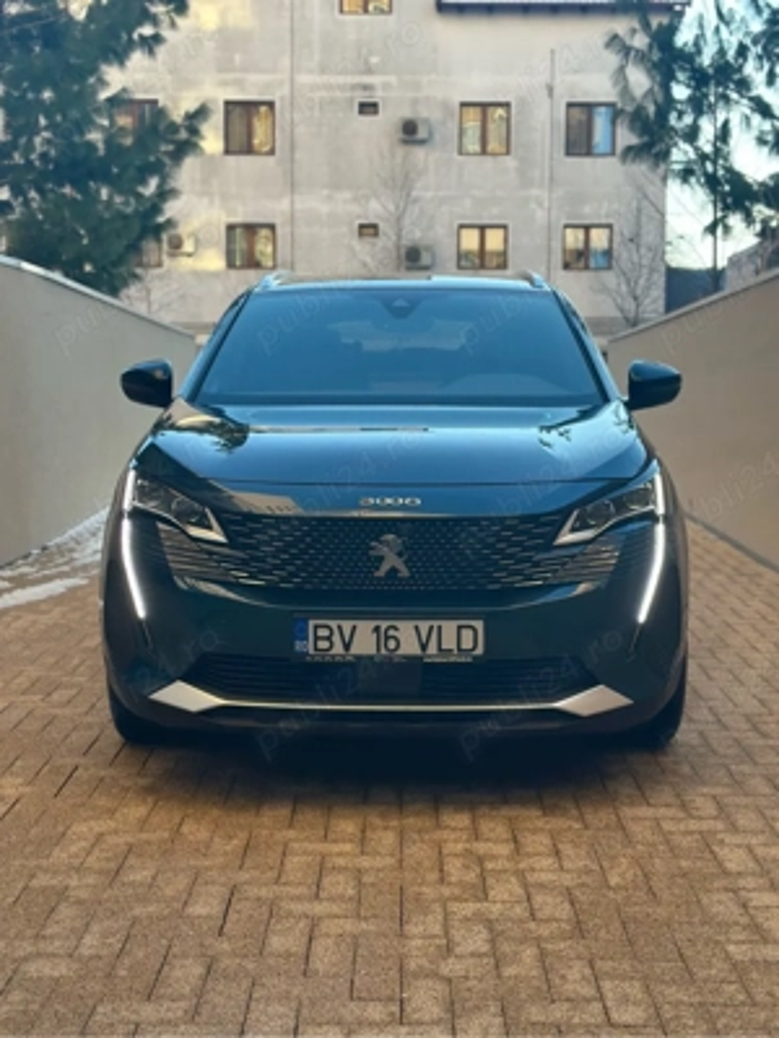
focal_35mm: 48
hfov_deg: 30.3
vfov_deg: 39.7
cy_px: 519
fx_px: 1440
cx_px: 390
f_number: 1.78
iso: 80
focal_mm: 6.86
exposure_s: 1/475
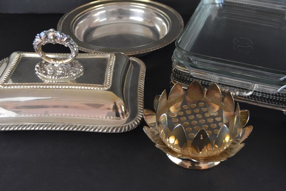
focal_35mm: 45
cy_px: 96
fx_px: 357
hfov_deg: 43.6
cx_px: 143
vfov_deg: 29.9
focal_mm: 30
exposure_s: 1/60
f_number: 4.5
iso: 400
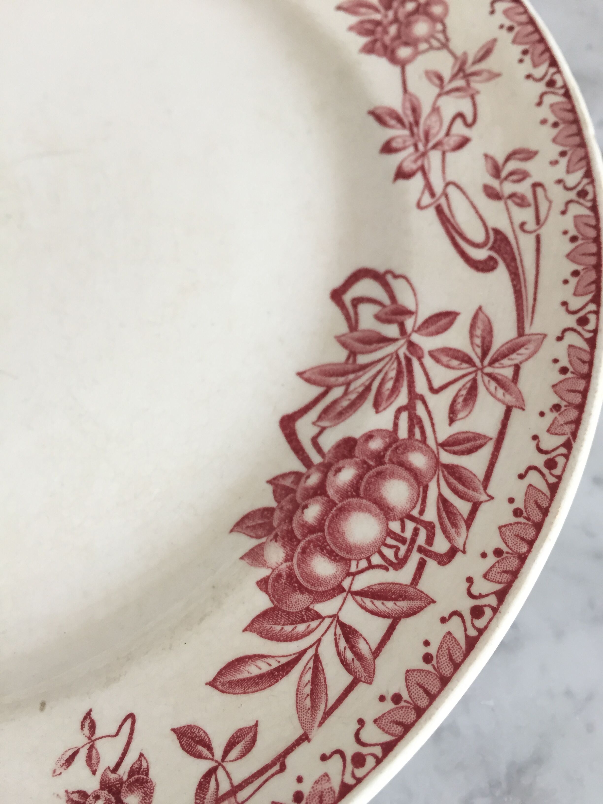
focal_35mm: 29
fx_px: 674
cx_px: 302
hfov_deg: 48.2
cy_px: 402
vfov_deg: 61.7
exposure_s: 1/33
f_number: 2.2
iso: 125
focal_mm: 4.15
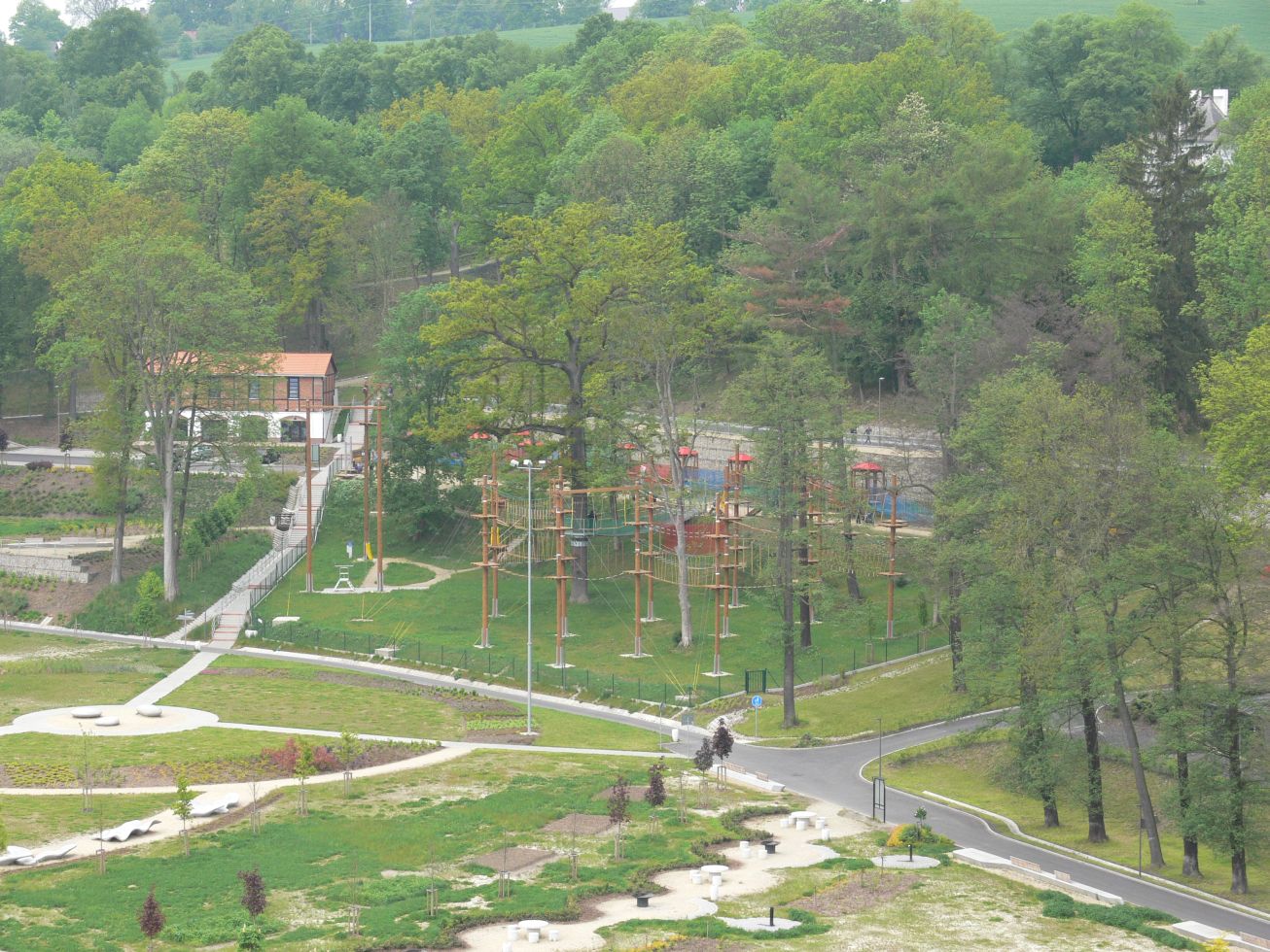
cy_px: 476
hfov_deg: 19.4
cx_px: 635
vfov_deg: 14.7
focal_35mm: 101
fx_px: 3706
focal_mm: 21.4
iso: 100
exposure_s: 1/200
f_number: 5.6
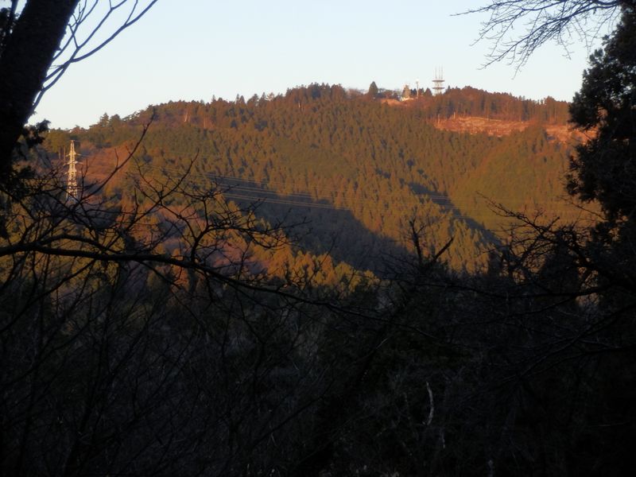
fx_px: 2039
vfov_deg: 13.3
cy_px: 238
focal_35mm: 111
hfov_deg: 17.7
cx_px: 318
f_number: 5.5
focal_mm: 19.6
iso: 160
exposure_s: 1/100
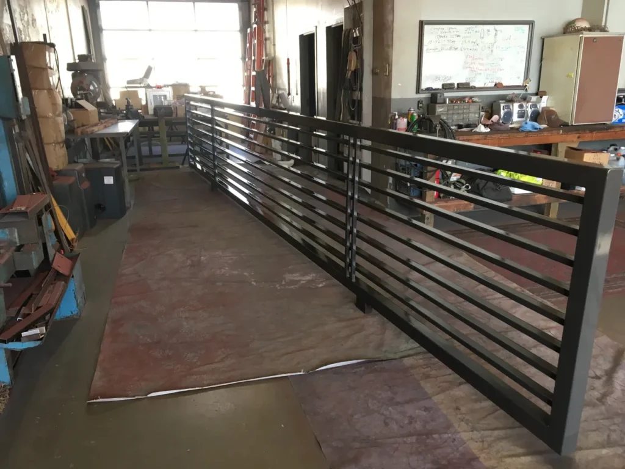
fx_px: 524
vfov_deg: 48.2
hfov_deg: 61.7
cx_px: 312
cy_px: 234
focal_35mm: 29
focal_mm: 4.15
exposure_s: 1/30
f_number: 2.2
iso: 50
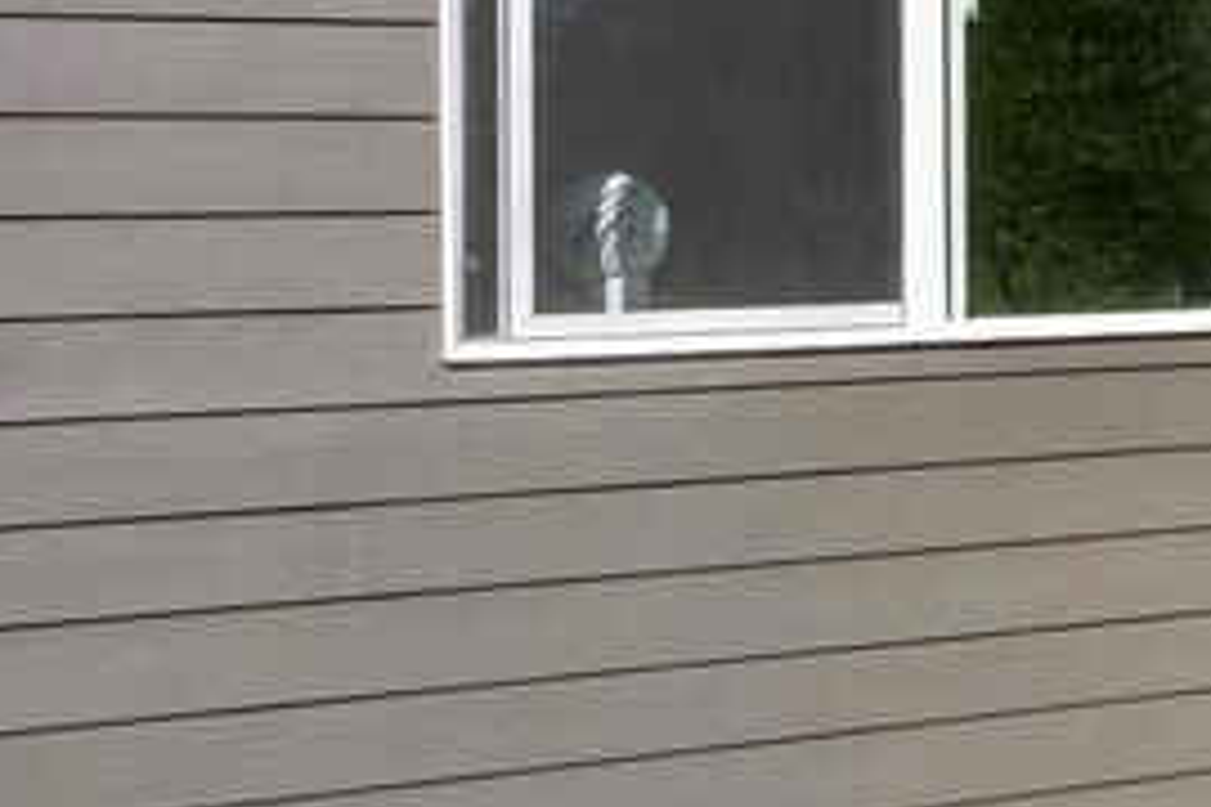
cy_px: 267
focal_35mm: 88
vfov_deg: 15.5
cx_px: 2254
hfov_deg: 17.9
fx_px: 2960
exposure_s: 1/1250
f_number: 11
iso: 320
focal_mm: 14
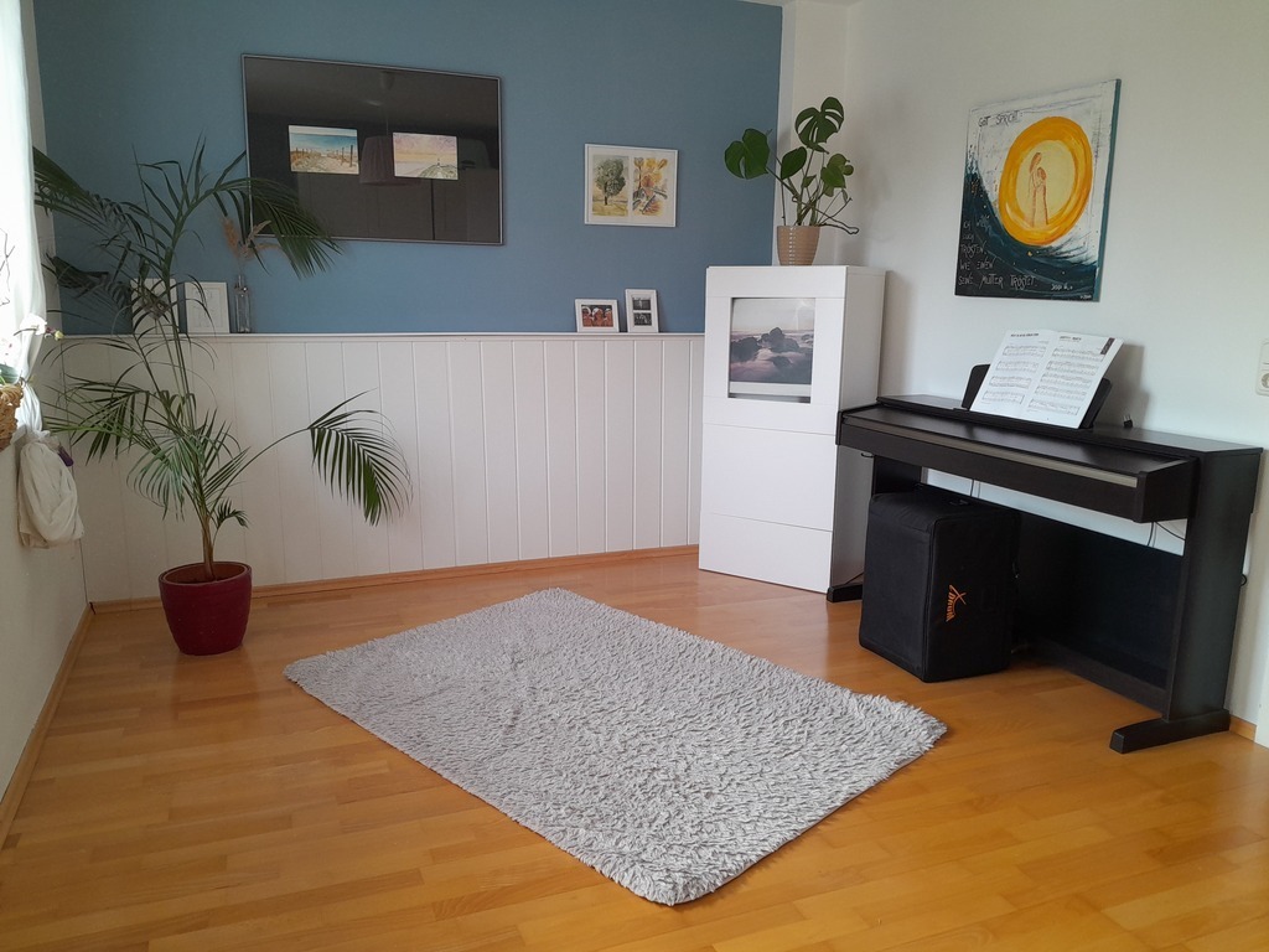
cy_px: 476
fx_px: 953
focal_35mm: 26
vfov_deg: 53.1
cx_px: 634
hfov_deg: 67.3
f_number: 1.8
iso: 100
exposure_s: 1/60
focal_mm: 3.98
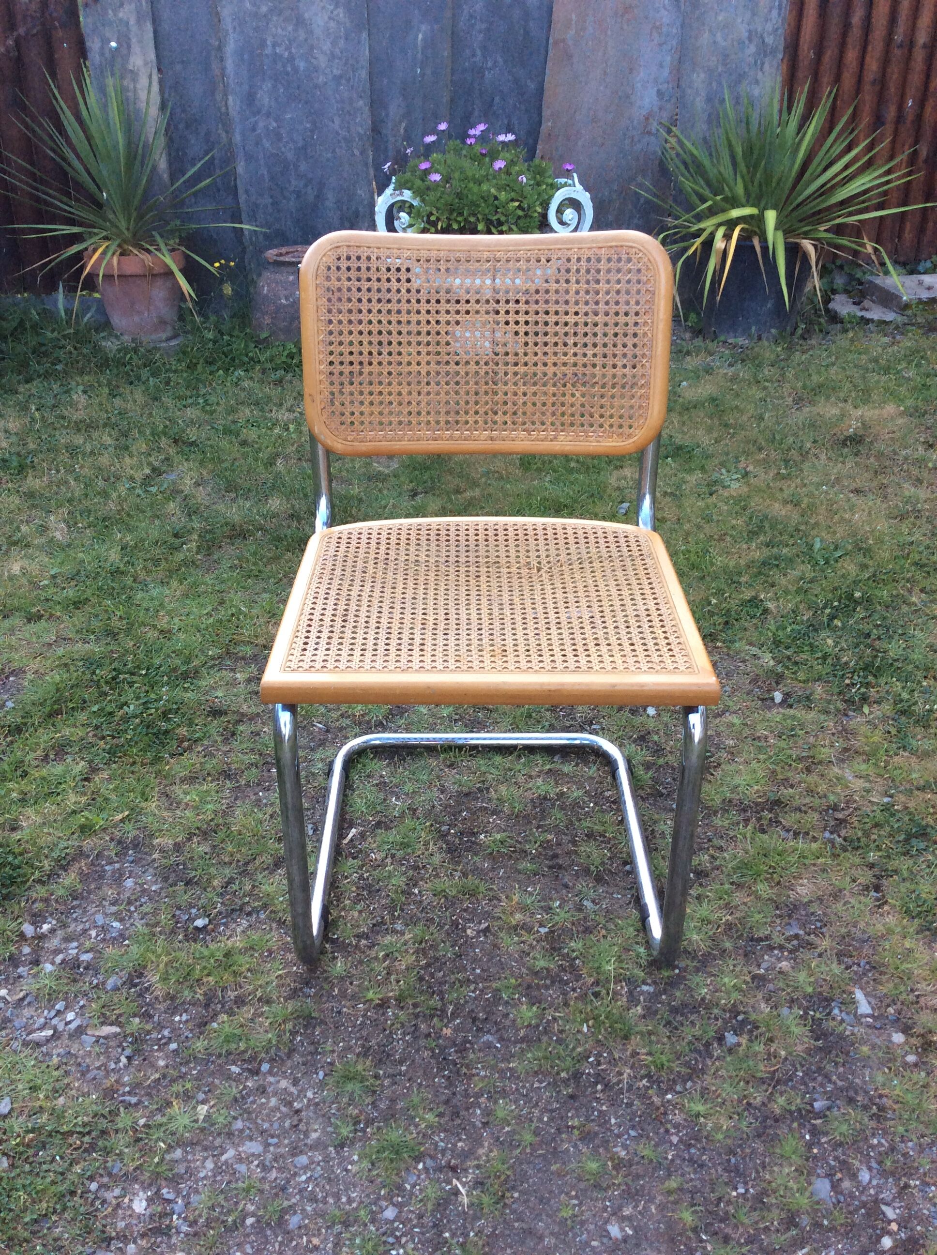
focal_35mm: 32
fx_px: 1158
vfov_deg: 56.9
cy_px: 628
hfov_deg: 44.1
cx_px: 468
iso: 50
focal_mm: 3.3
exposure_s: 1/100
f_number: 2.4
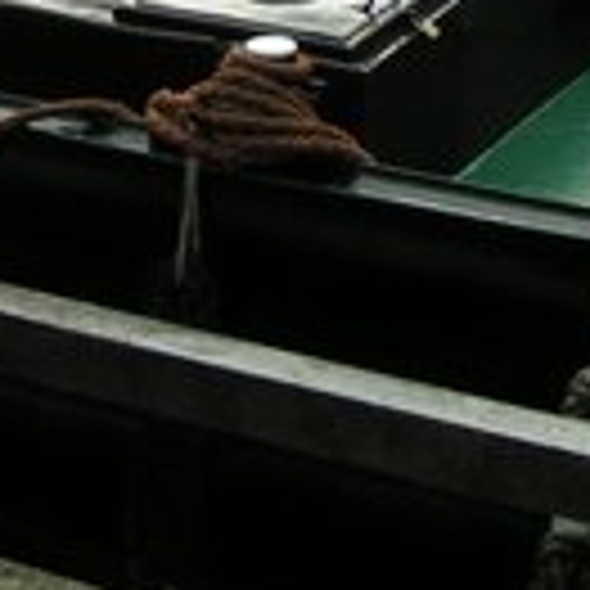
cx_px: 110
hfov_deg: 13.7
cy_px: -65
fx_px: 2449
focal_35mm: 127
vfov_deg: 13.5
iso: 50
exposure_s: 1/160
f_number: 5.6
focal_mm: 5.8
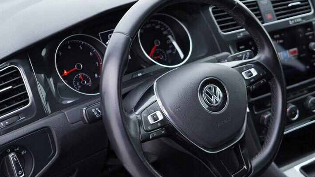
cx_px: 220
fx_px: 451
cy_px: 106
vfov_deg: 22.2
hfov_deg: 37.9
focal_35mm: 54
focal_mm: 24
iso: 200
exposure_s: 1/40
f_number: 2.8
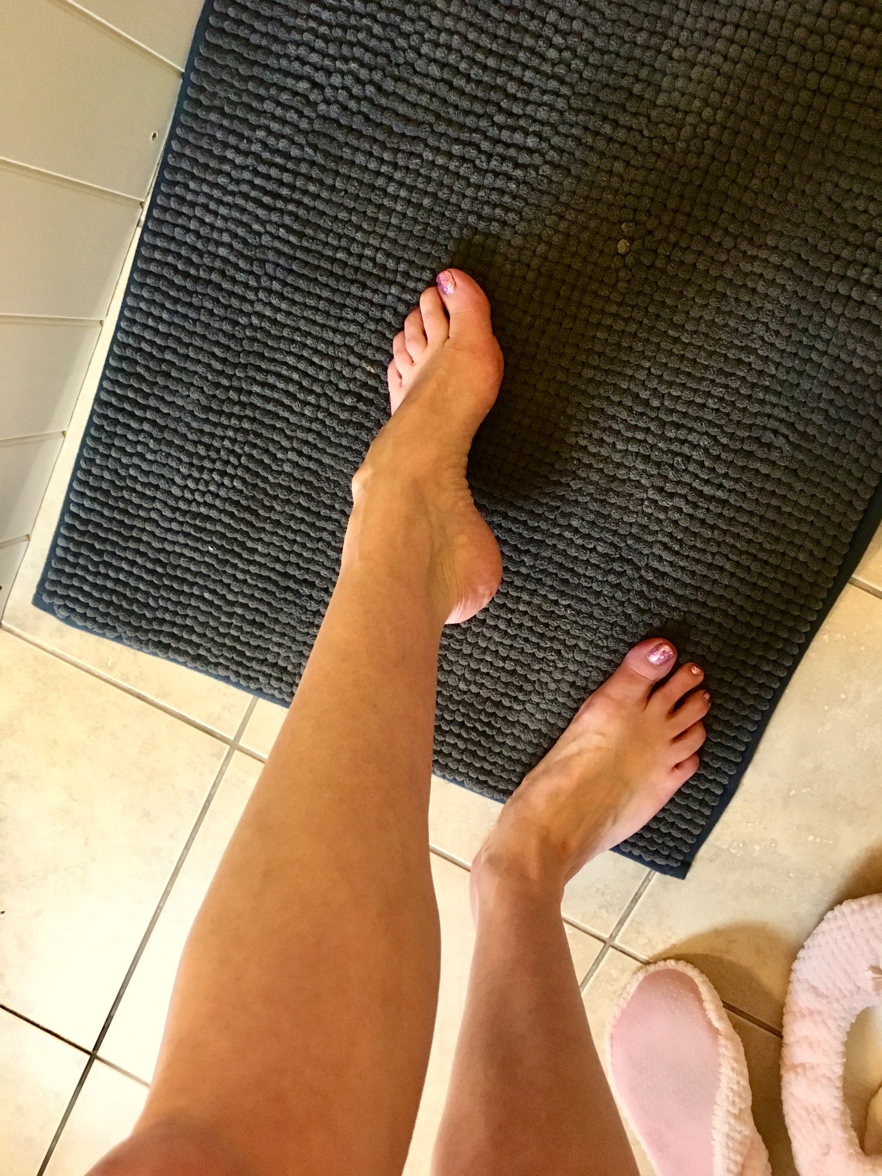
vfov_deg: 61.7
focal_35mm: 29
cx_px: 441
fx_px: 985
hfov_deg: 48.2
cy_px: 588
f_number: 2.2
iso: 200
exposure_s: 1/25
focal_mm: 4.15
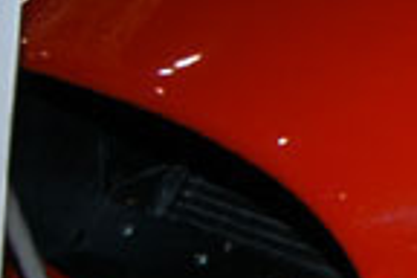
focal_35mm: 169
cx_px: 934
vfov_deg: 8.0
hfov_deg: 10.7
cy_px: -70
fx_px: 1957
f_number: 5
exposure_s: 1/60
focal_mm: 24
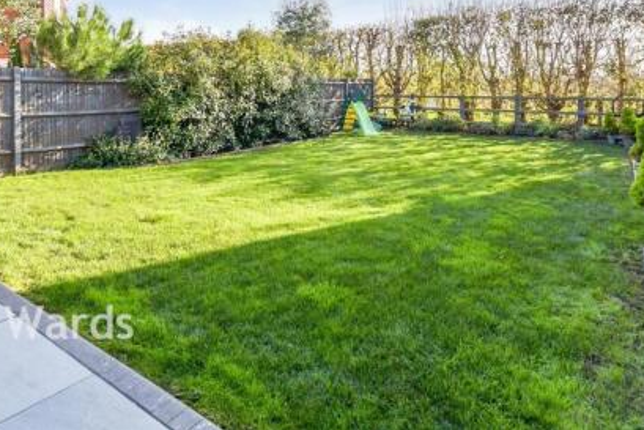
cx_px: 294
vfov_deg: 50.1
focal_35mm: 24
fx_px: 429
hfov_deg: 73.6
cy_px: 87
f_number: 8
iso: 320
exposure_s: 1/320
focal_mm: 10
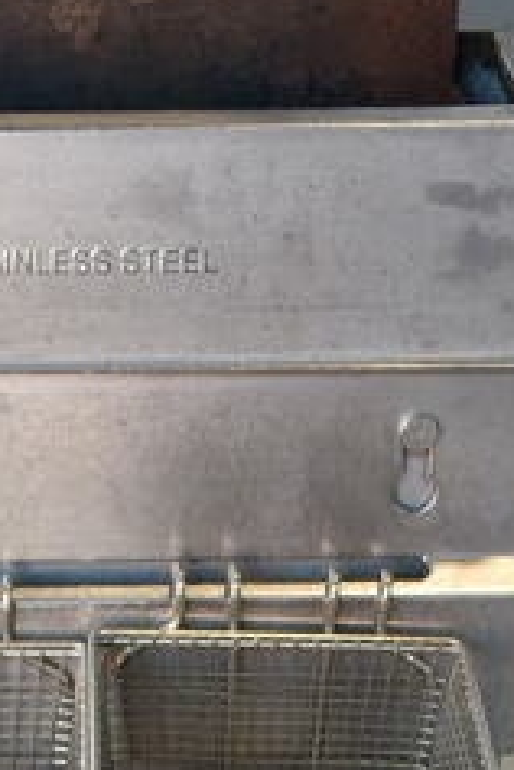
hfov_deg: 13.1
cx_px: 130
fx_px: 2227
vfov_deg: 17.6
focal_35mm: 104
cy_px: 1152
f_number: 3.5
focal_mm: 18
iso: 100
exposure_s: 1/40
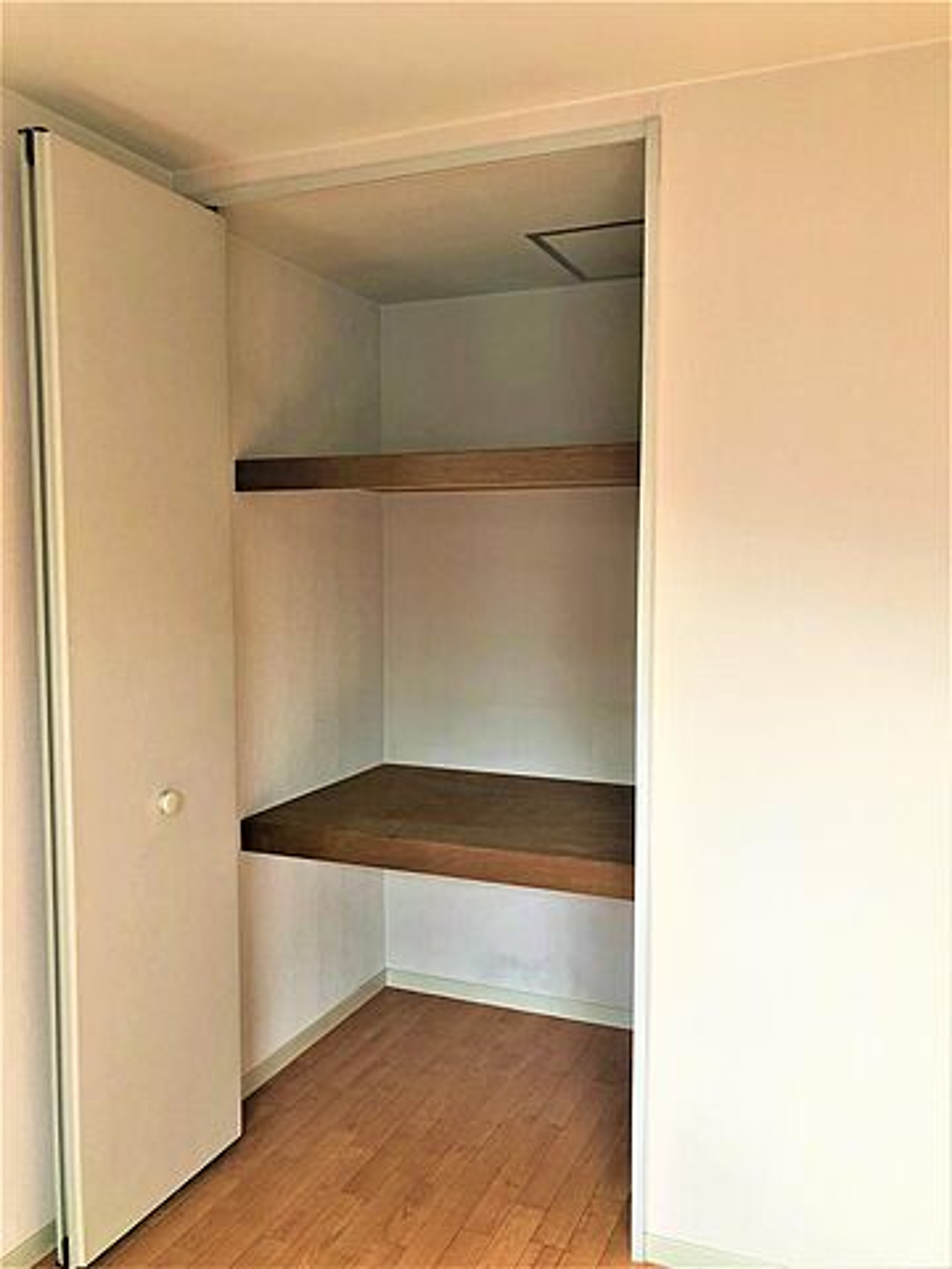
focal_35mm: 28
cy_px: 634
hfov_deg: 49.7
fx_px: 1027
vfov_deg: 63.4
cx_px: 476
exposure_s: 1/25
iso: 40
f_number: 1.8
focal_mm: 3.99
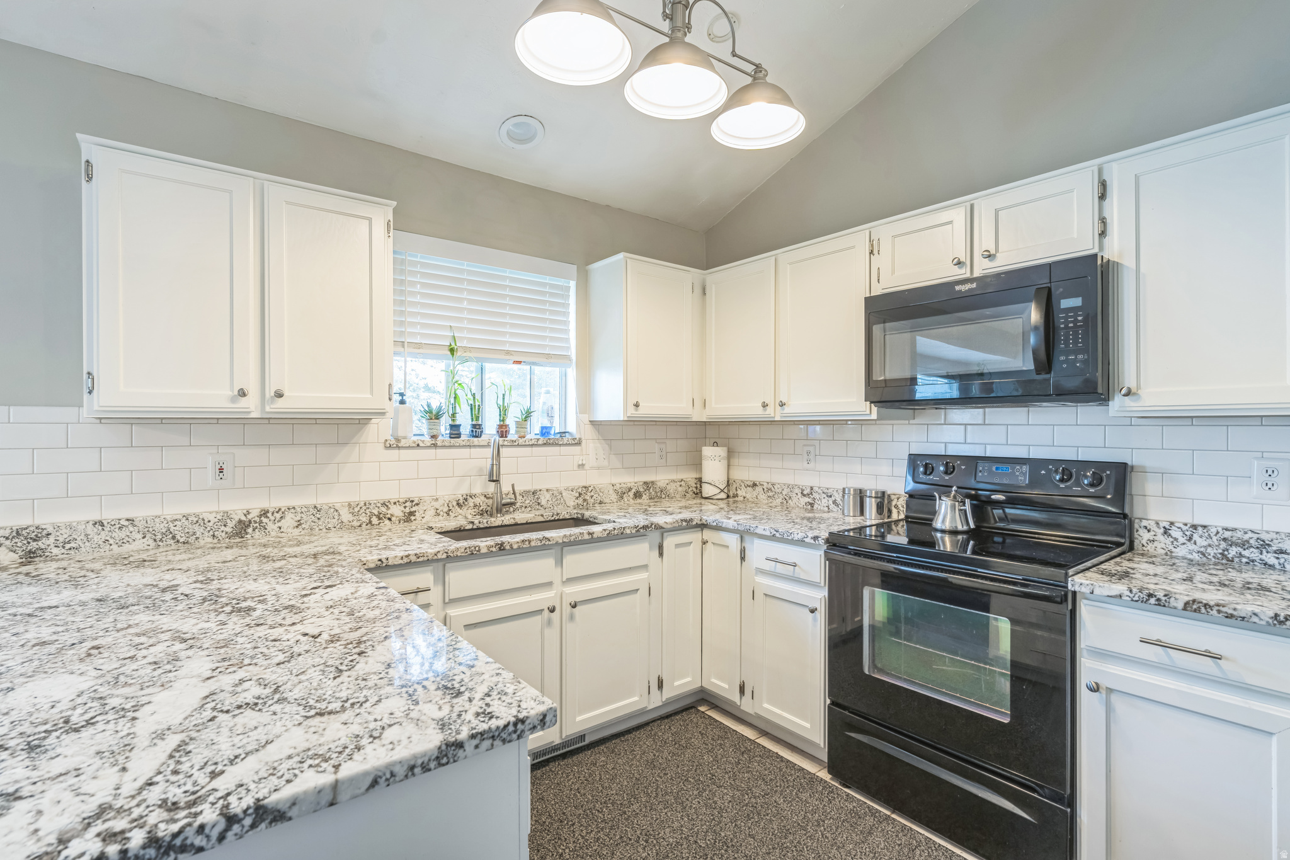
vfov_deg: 73.7
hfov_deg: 96.7
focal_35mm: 16
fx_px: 573
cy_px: 430
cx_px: 645
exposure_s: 1/2
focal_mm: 16
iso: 200
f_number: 8
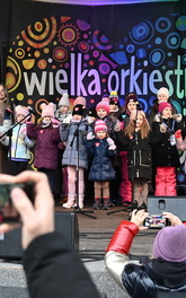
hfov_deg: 18.3
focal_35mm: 71
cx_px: 104
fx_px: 576
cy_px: 150
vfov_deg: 29.0
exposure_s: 1/250
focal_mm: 46
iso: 640
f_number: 4
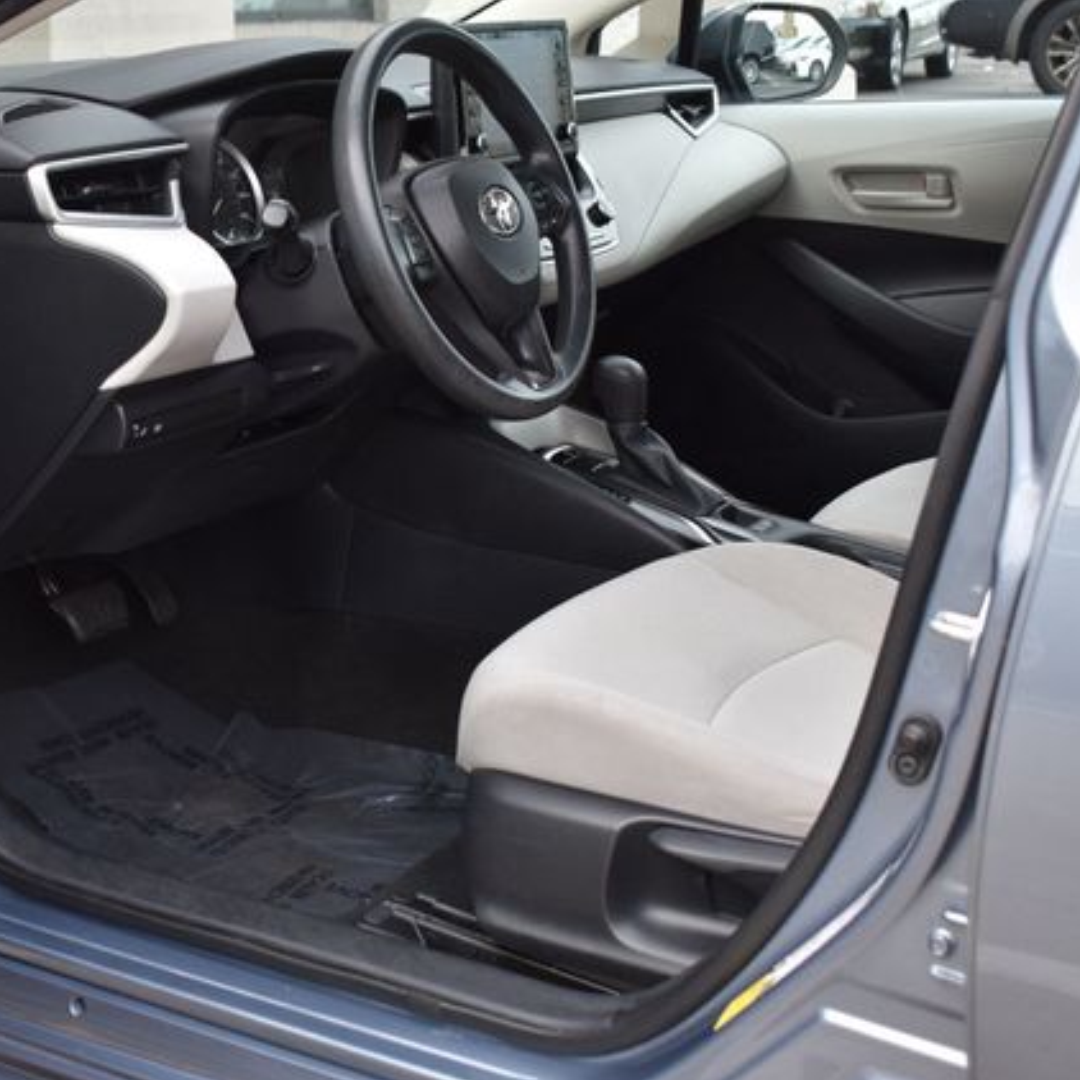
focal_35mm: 58
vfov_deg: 29.6
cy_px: 543
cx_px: 312
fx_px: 2047
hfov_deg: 29.2
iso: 400
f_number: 6.3
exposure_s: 1/160
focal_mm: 30
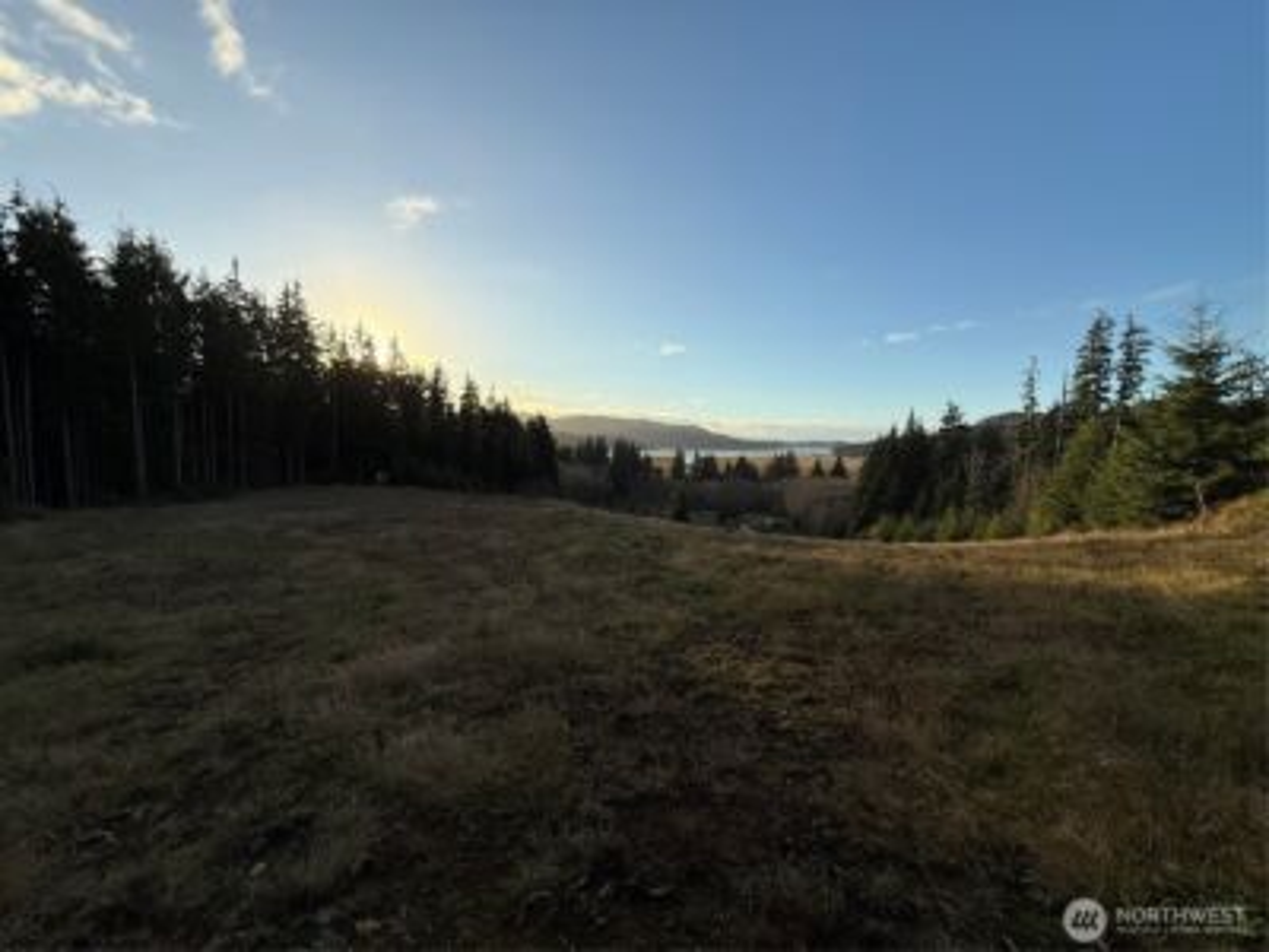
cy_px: 476
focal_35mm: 14
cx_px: 634
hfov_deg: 102.1
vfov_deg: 85.7
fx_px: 513
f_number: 2.2
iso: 50
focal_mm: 2.22
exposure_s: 1/2092
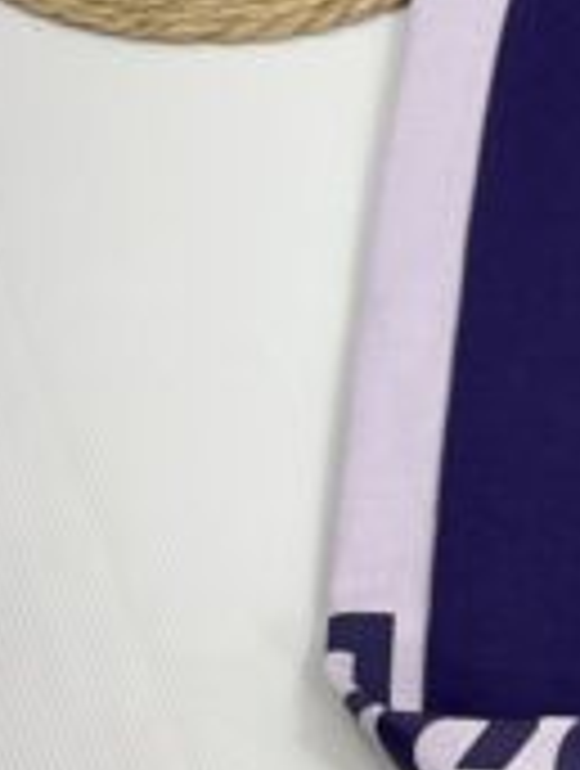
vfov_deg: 21.5
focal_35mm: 91
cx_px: 980
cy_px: 446
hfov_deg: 14.6
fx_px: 2025
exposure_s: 1/259
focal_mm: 5.96
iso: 40
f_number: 1.6
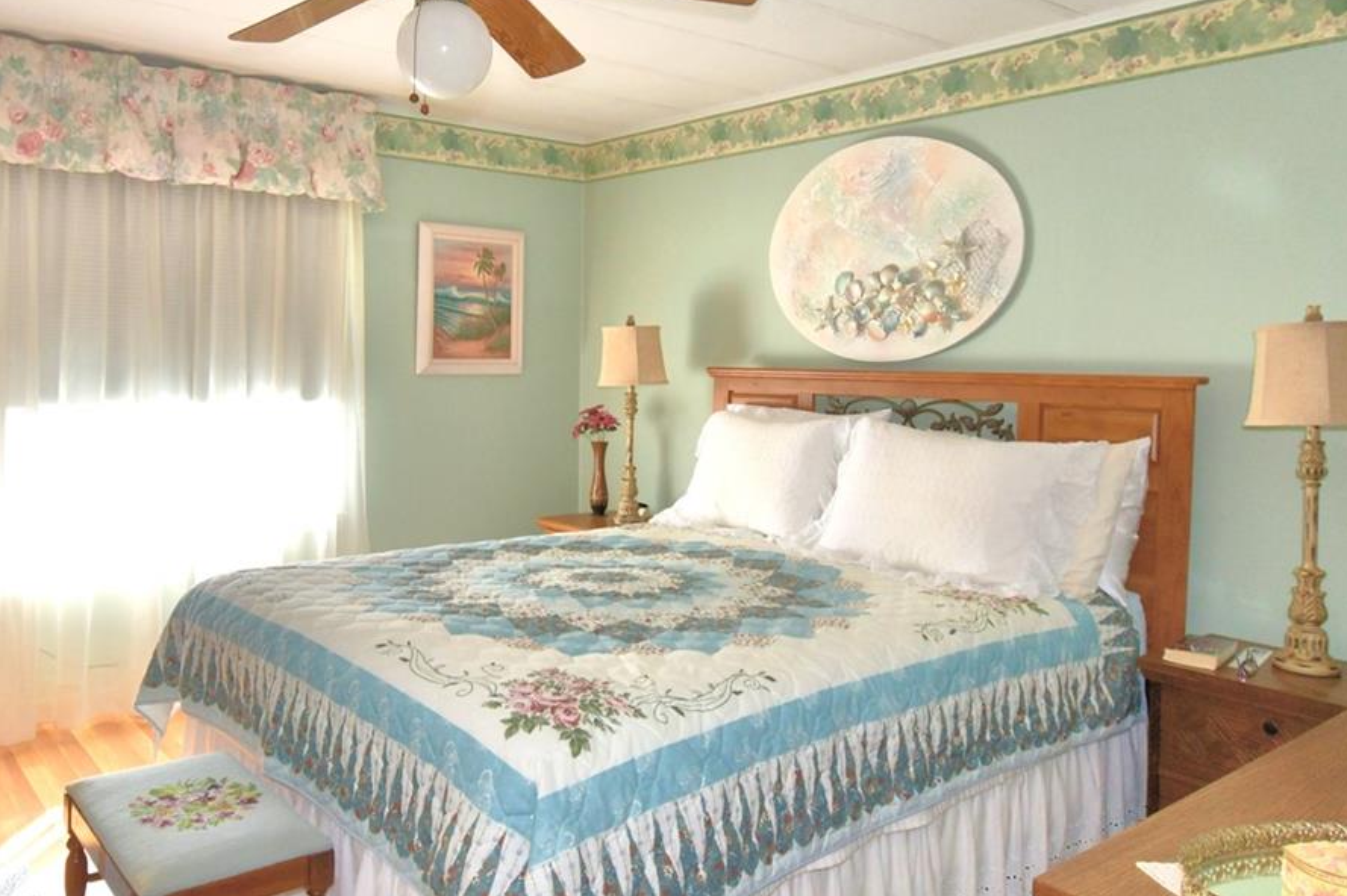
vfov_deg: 47.7
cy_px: 374
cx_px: 579
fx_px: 1010
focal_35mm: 27
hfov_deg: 67.1
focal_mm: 10
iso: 200
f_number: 4.5
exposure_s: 1/50
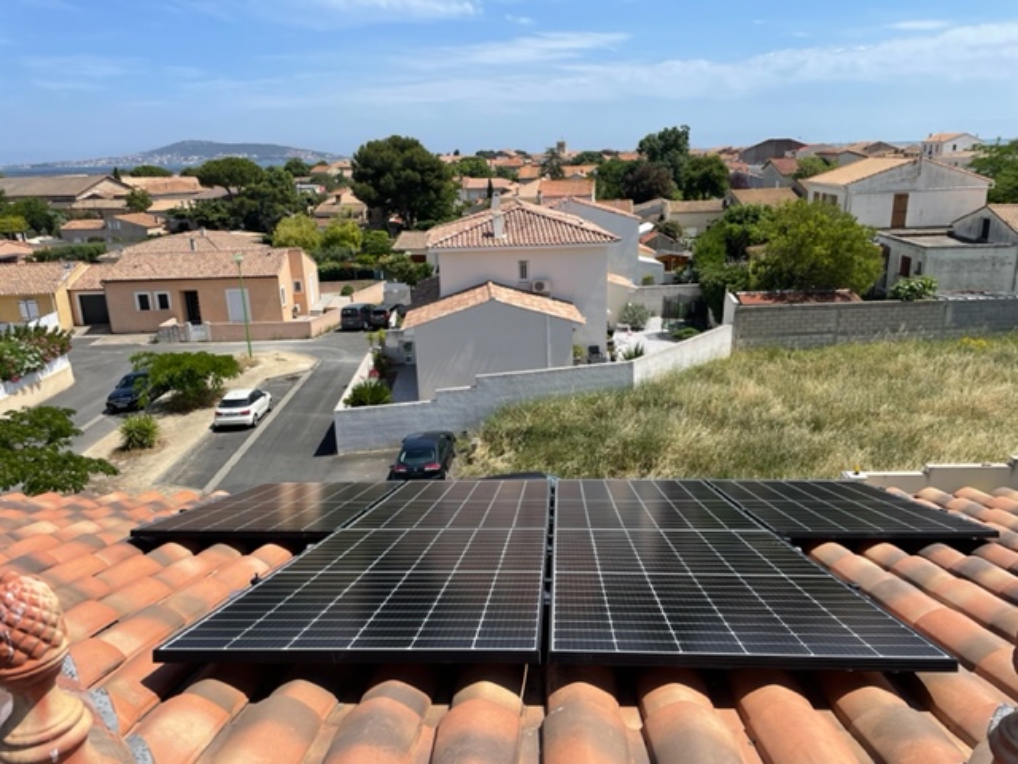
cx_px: 509
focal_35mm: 26
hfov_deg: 67.3
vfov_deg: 53.1
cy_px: 382
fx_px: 765
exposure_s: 1/3861
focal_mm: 4.2
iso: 32
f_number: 1.6
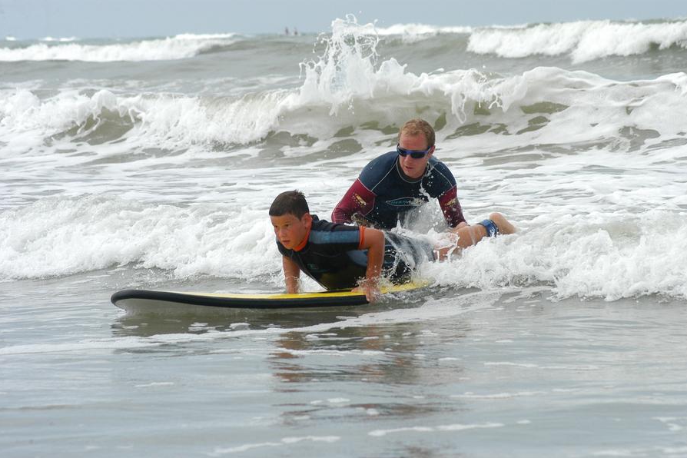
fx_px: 4475
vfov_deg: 5.9
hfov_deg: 8.8
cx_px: 345
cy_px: 229
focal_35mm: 235
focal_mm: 155
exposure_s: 1/1250
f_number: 9
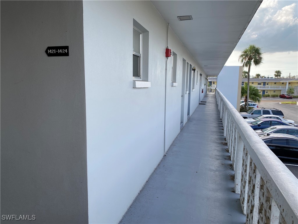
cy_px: 112
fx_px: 224
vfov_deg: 53.1
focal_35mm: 26
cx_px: 149
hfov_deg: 67.3
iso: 32
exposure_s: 1/591
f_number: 1.8
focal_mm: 4.25
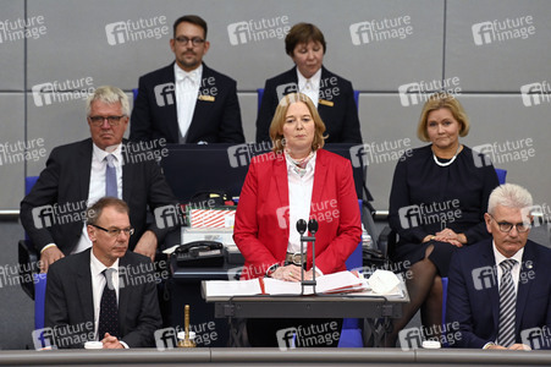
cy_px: 184
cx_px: 276
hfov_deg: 5.0
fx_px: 6271
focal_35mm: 410
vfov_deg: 3.3
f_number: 5.6
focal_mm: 410
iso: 6400
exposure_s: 1/250
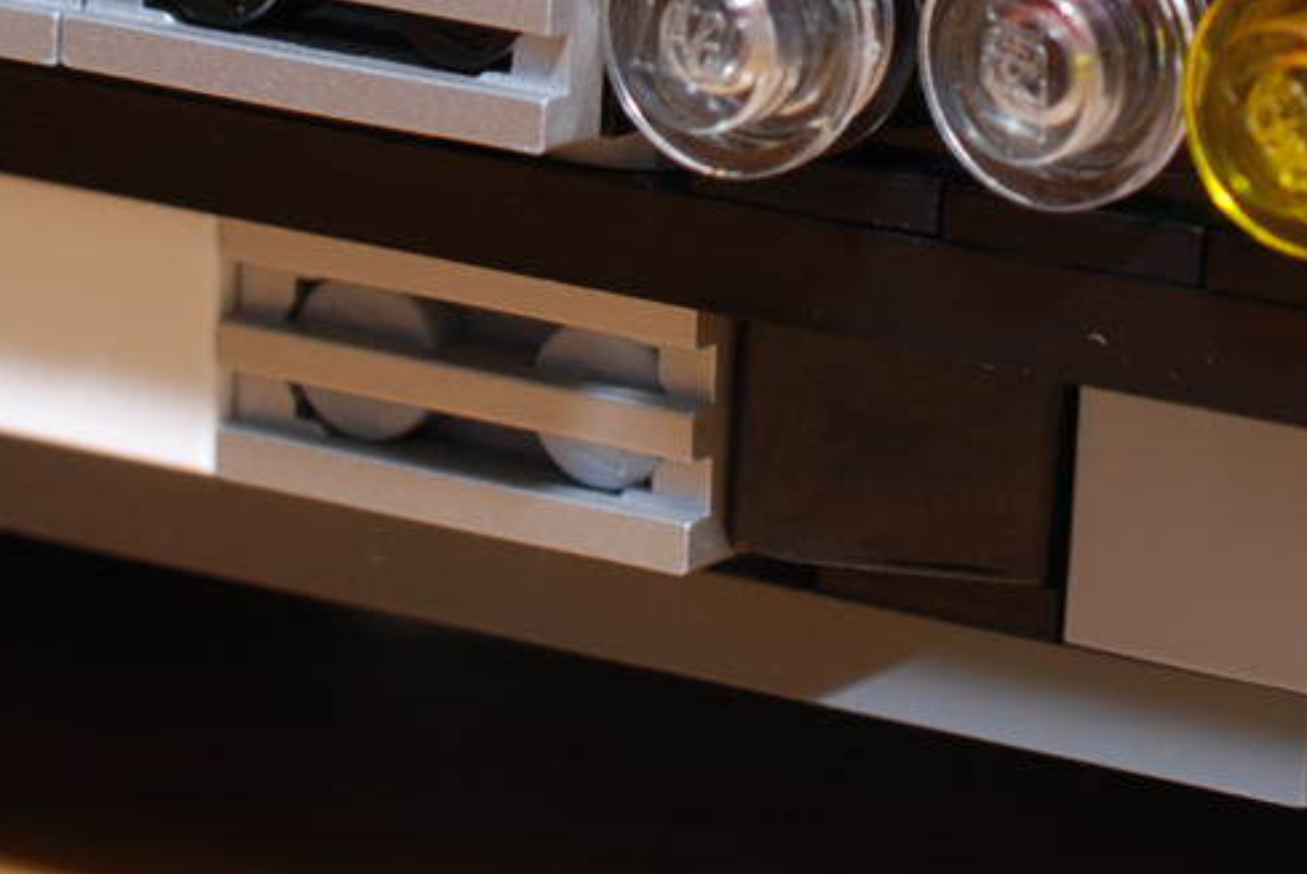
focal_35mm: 208
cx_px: 1144
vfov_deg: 6.5
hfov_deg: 9.8
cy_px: -385
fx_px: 7557
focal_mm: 35
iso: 100
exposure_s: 1/50
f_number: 7.1
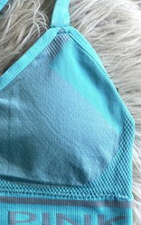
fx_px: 362
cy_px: 118
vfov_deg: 34.5
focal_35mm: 59
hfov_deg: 20.6
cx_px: -27
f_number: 1.6
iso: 32
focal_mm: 5.1
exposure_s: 1/120
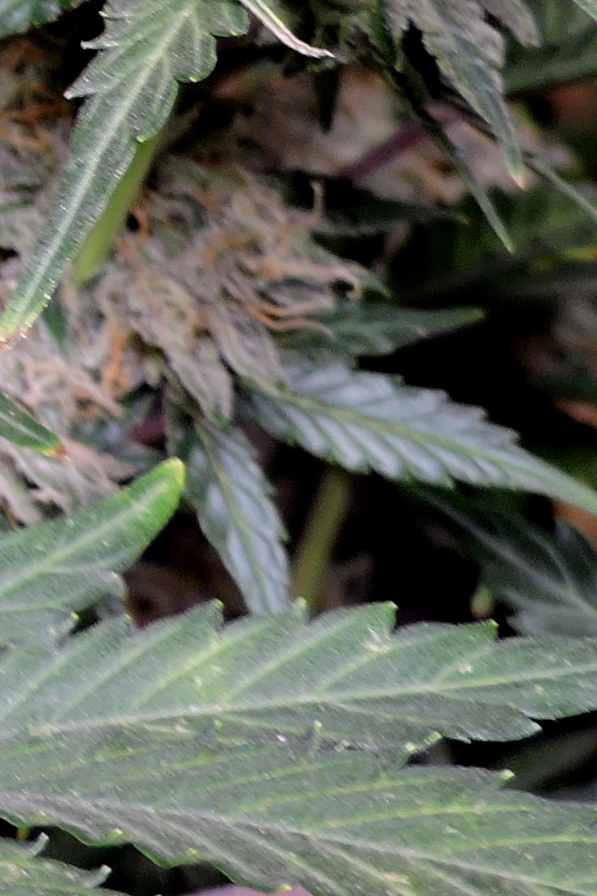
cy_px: -267
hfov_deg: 7.8
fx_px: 3830
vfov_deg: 12.9
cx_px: -1121
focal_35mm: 154
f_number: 3.3
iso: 100
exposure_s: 1/30
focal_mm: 6.2
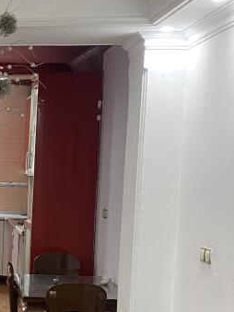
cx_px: -134
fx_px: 830
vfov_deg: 21.0
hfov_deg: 14.7
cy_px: 261
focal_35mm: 92
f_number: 1.8
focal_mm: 4.25
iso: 80
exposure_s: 1/50
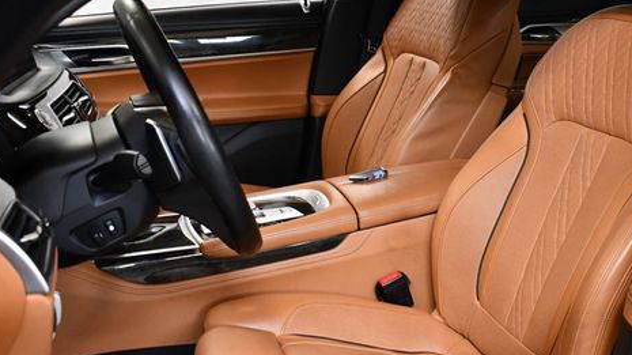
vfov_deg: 23.0
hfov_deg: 39.4
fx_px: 871
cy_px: 214
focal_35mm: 52
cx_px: 427
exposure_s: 1/125
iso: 1600
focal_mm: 18
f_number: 3.5
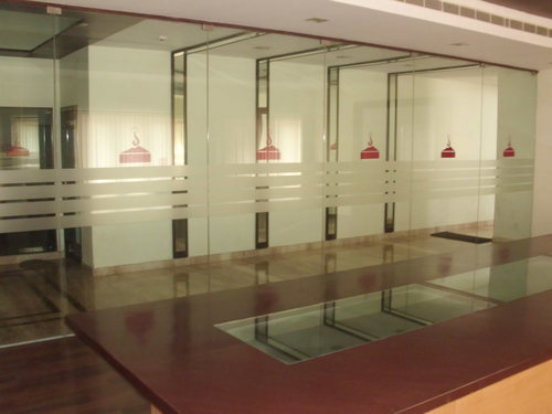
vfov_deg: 39.7
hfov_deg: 51.4
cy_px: 207
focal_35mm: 36
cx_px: 276
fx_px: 574
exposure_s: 1/60
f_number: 2.9
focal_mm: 6.3
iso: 400
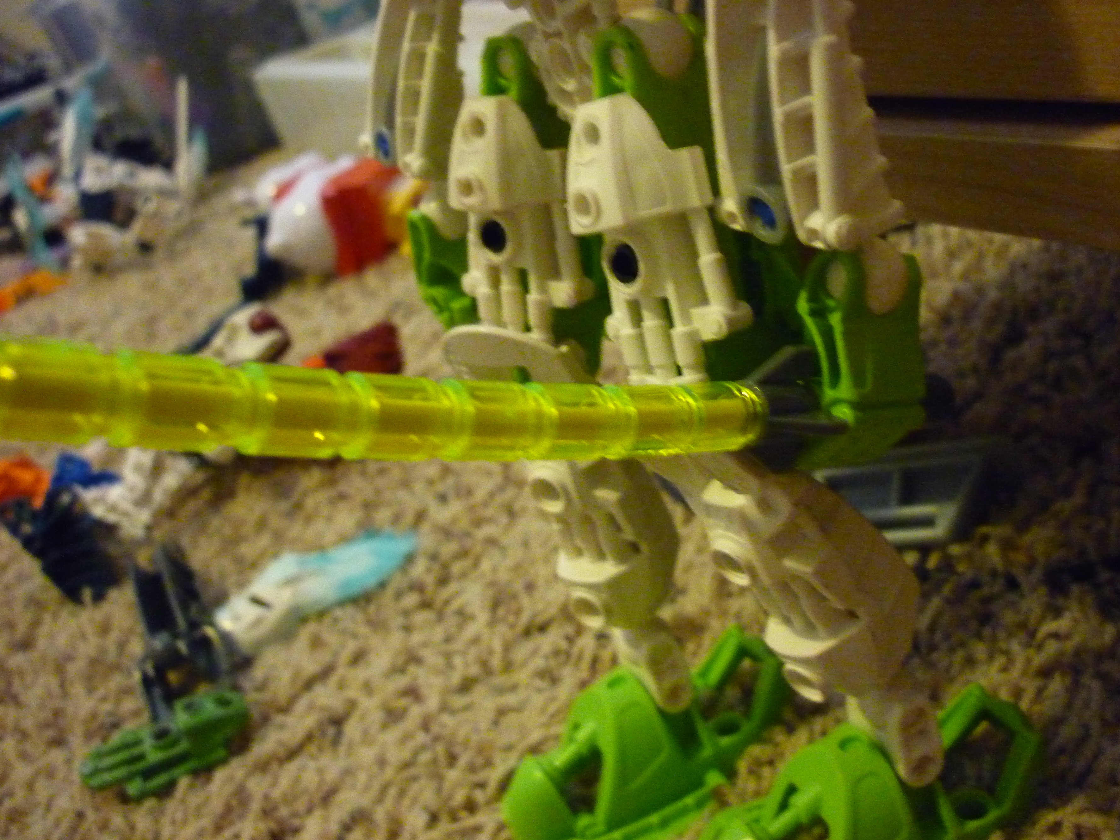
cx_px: 576
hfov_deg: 53.9
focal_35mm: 34
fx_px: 1100
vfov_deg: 41.8
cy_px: 430
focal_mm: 5.5
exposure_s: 1/15
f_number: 2.8
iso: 800
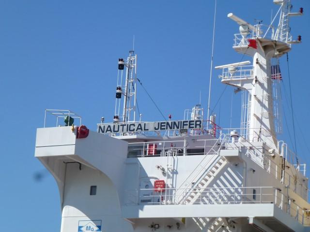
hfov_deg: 13.9
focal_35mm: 142
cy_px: 116
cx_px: 155
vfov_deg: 10.4
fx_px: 1272
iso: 100
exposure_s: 1/640
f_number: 5.3
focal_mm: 25.5
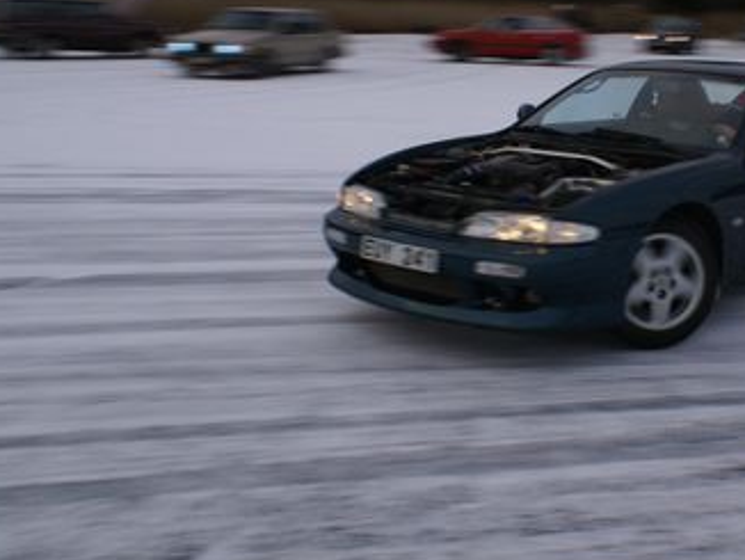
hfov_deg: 35.8
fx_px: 1098
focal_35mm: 51
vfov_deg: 28.5
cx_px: 628
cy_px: 199
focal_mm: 18
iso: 100
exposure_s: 1/80
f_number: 9
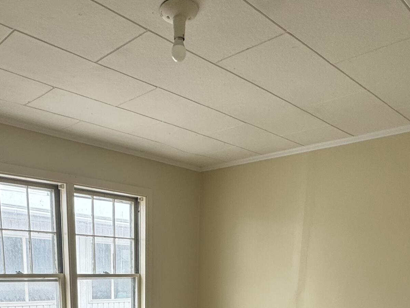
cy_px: 361
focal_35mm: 35
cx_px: 171
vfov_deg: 33.7
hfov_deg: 52.4
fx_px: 415
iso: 40
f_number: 2.2
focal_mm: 2.22
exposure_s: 1/99
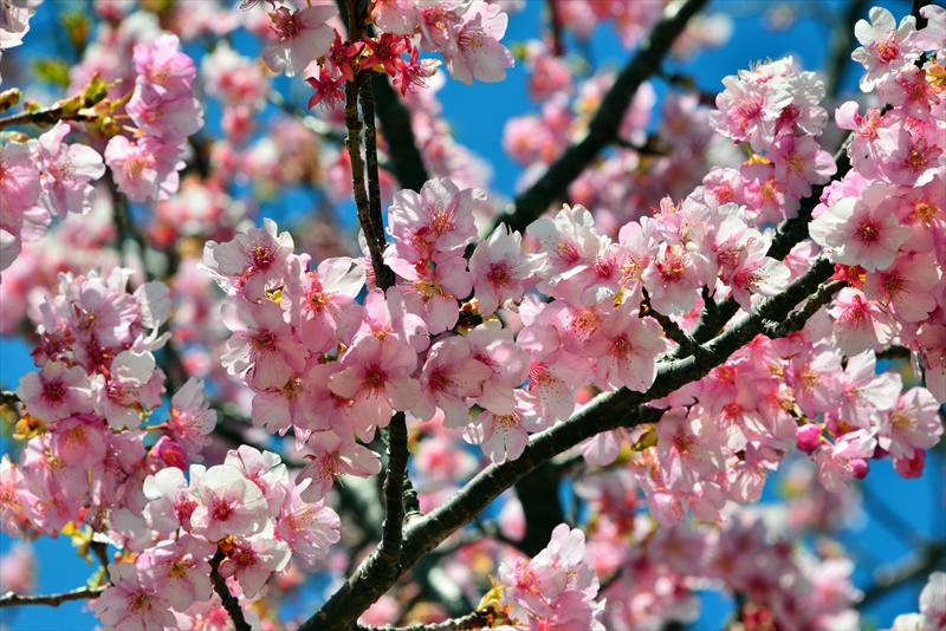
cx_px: 473
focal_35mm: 300
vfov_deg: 4.6
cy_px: 316
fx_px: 7886
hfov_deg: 6.9
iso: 800
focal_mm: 300
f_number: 16
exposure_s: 1/1000
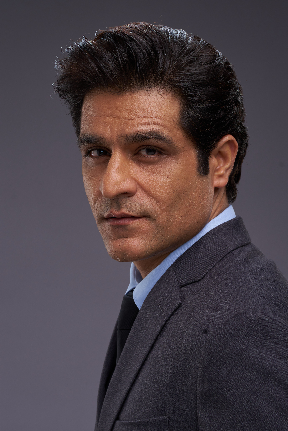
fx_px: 1620
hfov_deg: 10.2
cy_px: 216
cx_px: 144
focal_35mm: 135
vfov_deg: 15.2
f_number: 11
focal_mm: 90
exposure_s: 1/125
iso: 125
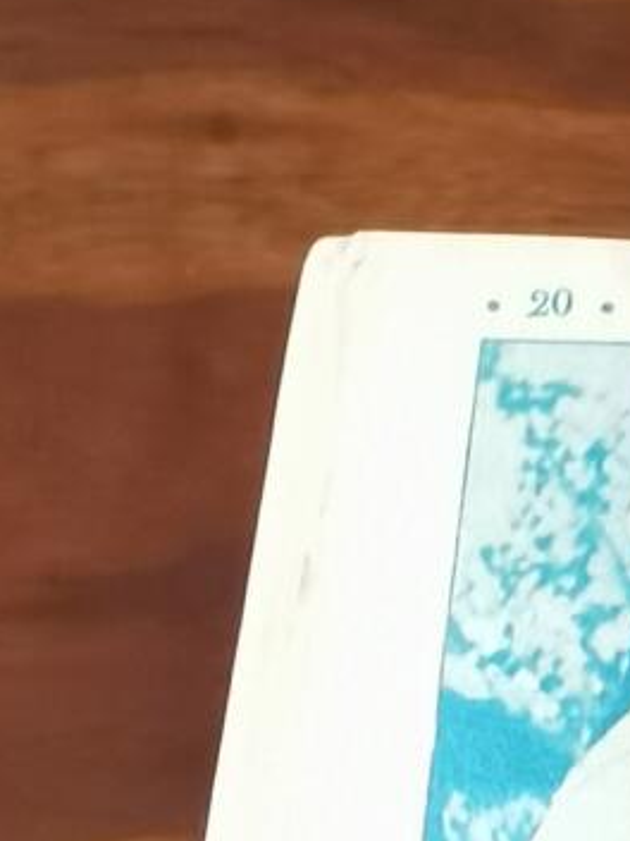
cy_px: 853
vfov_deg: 14.1
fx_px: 3349
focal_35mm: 138
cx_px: 1549
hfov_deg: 9.5
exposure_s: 1/30
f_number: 2.2
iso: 320
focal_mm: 2.26
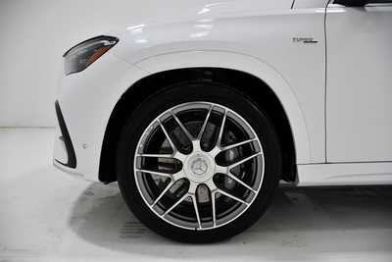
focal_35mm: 27
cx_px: 196
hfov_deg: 67.4
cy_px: 131
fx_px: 294
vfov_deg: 48.0
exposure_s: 1/200
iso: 800
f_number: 3.5
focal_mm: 18
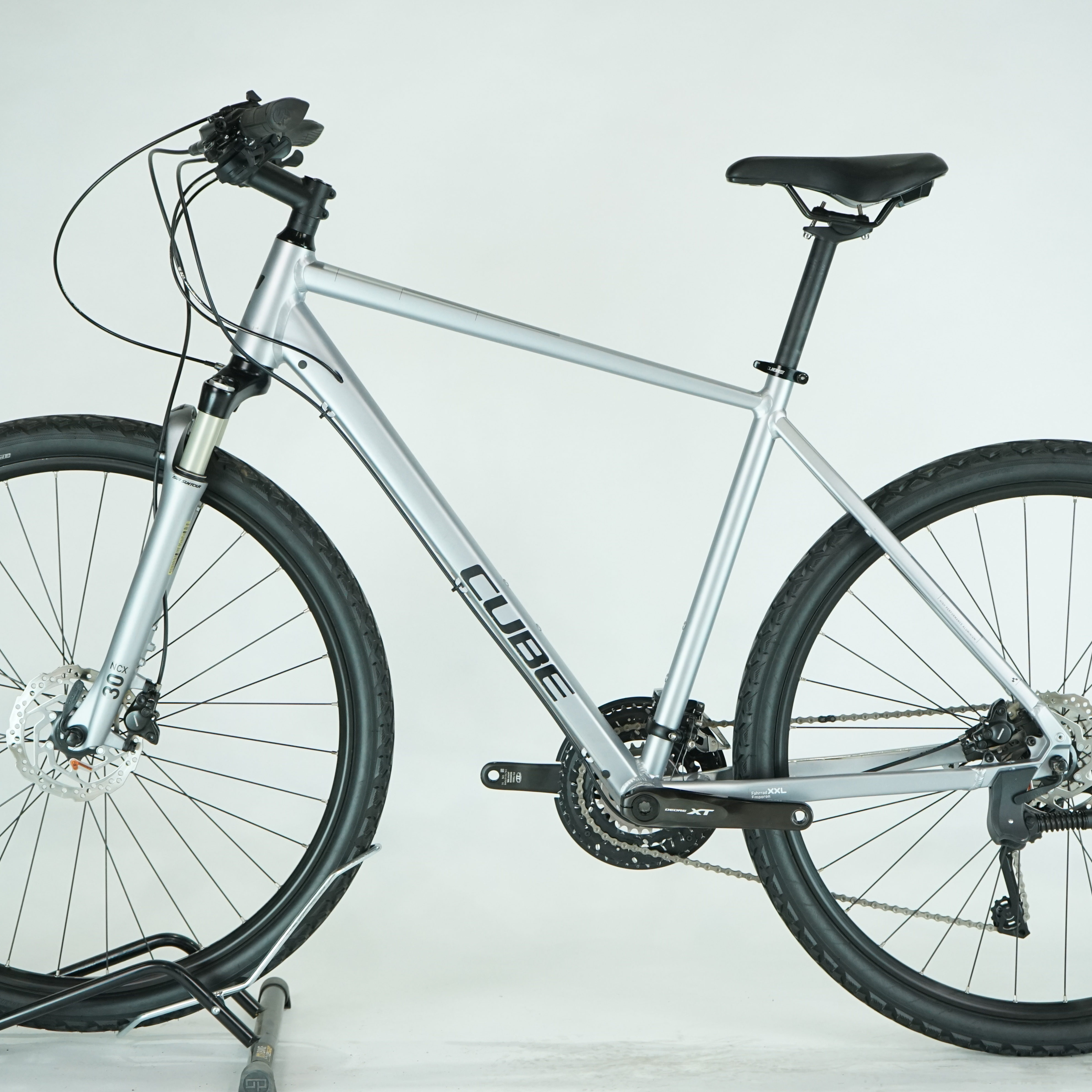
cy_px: 546
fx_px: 2570
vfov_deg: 24.0
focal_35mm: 72
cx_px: 553
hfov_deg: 24.0
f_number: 5.6
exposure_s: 1/200
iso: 1600
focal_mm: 56
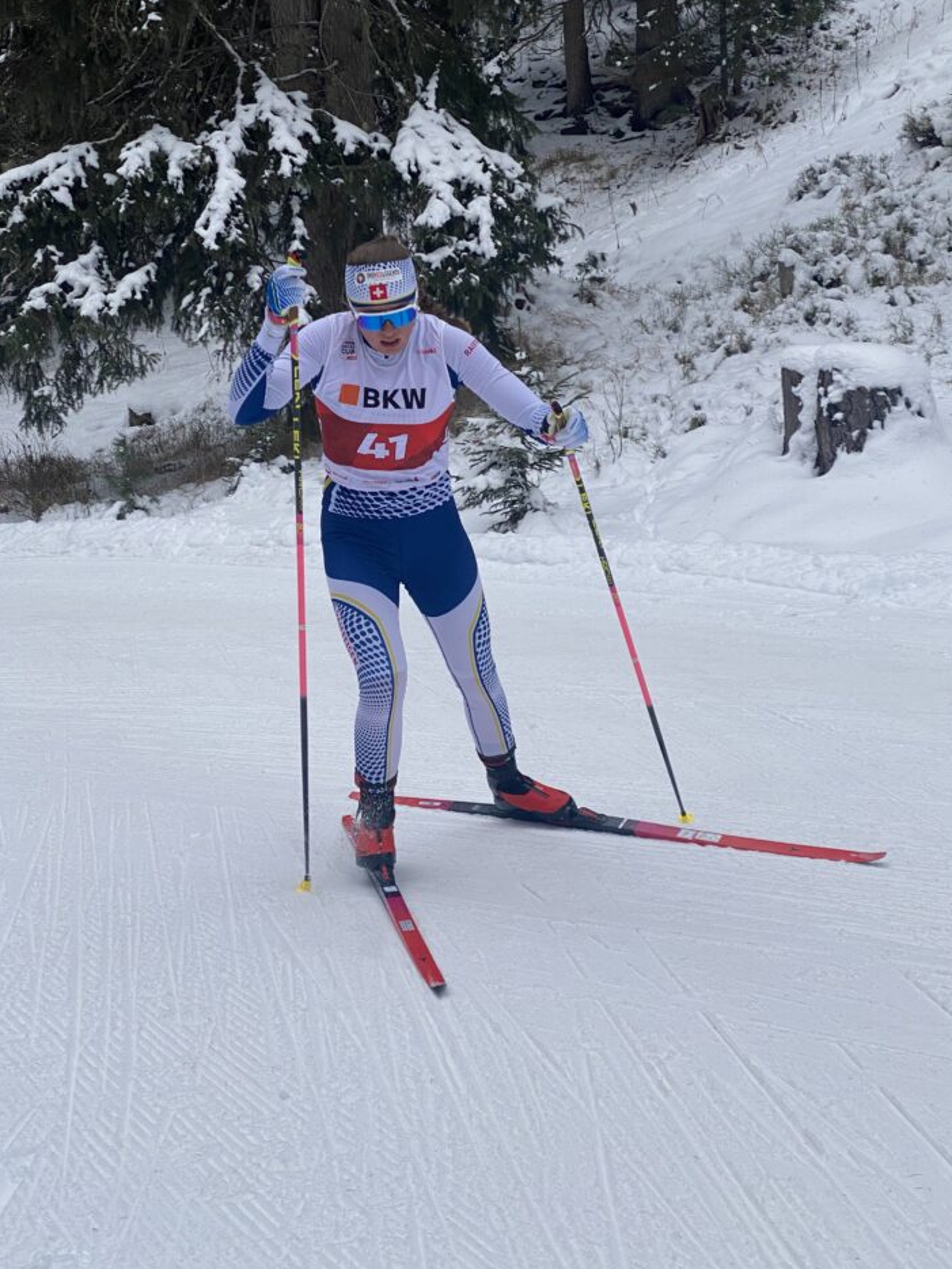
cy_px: 576
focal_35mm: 57
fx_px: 2089
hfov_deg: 25.7
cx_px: 488
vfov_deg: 33.8
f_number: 2
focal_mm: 6
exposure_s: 1/484
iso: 20
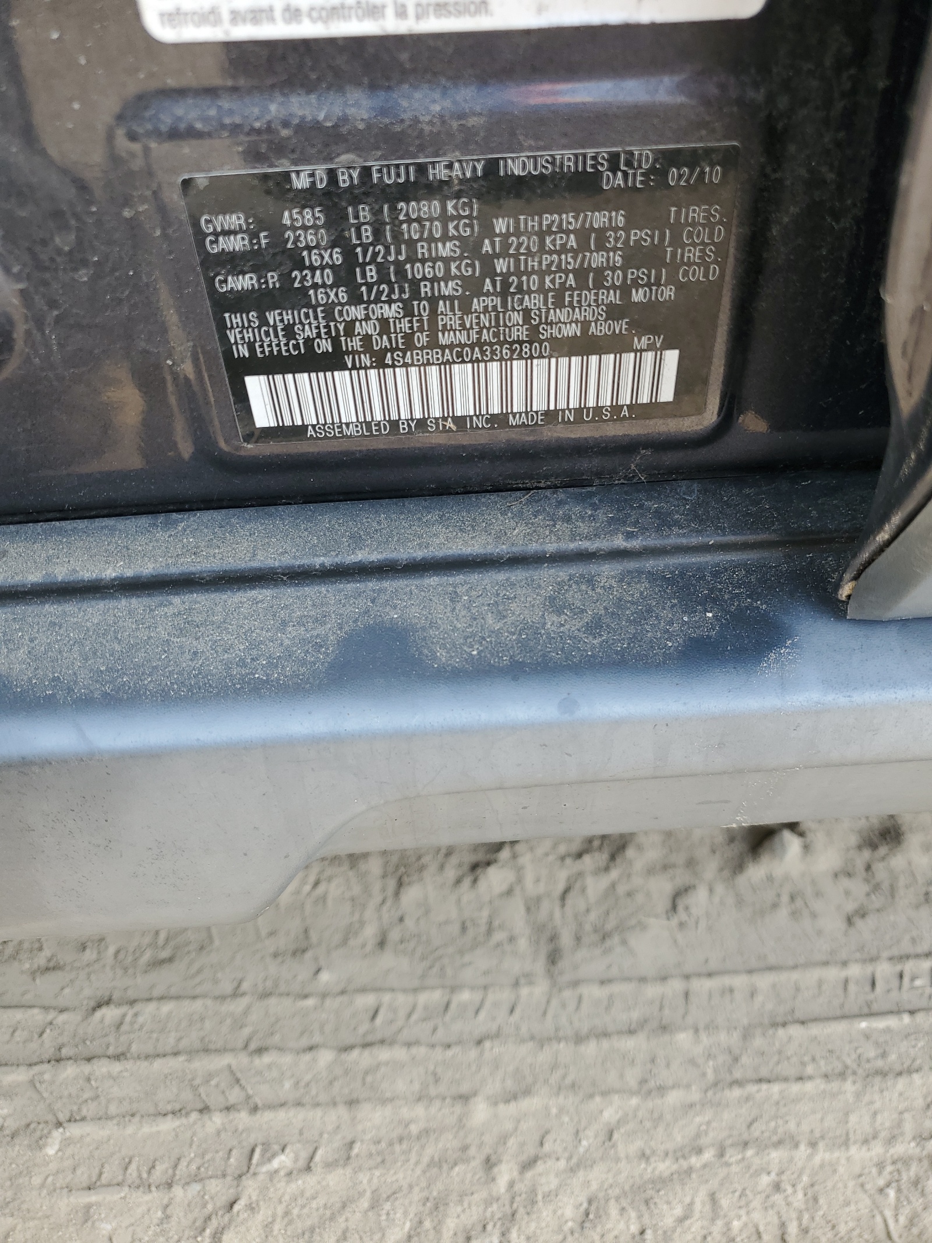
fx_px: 933
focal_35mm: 26
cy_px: 622
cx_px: 466
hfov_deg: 53.1
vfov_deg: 67.3
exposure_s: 1/286
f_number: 1.5
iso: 50
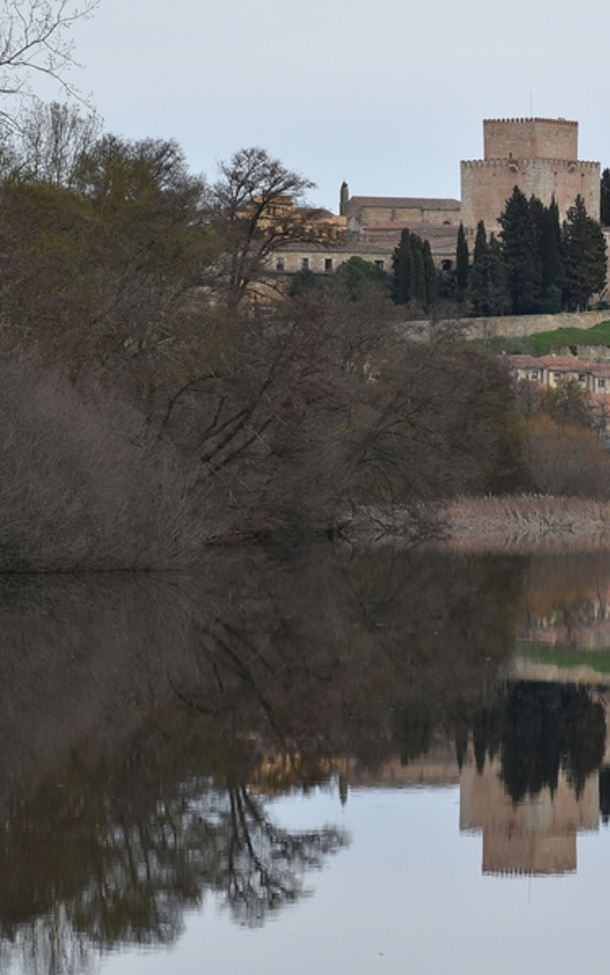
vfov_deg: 10.7
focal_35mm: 196
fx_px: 5205
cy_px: 486
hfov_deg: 6.7
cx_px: 590
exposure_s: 1/160
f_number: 6.3
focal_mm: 85
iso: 400
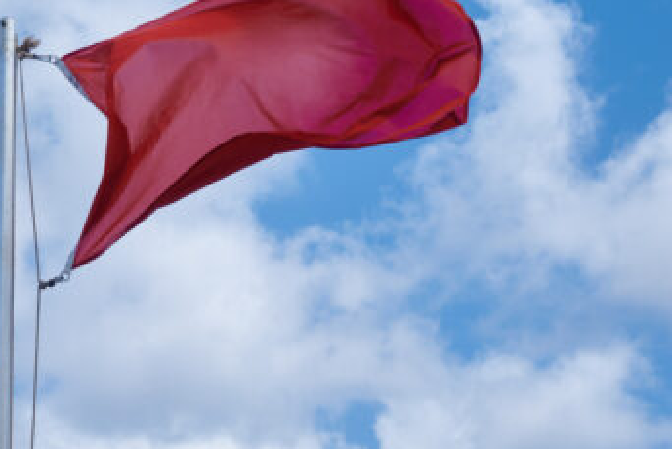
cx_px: 150
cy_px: 92
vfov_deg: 13.6
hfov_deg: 20.2
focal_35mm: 100
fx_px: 1868
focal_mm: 33
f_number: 8
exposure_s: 1/320
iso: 100
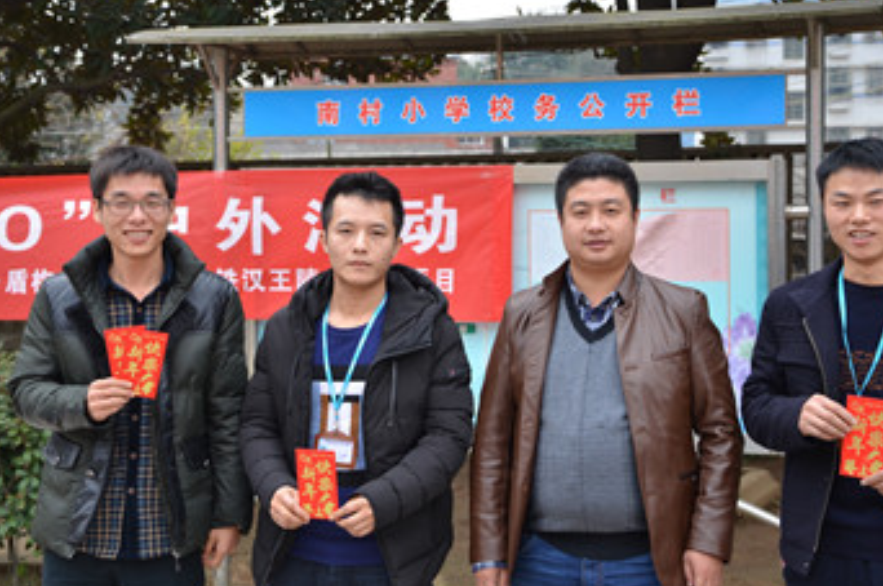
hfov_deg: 28.9
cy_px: 239
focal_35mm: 70
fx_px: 1714
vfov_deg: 19.4
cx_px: 465
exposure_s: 1/125
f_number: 5.6
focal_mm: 38
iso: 320
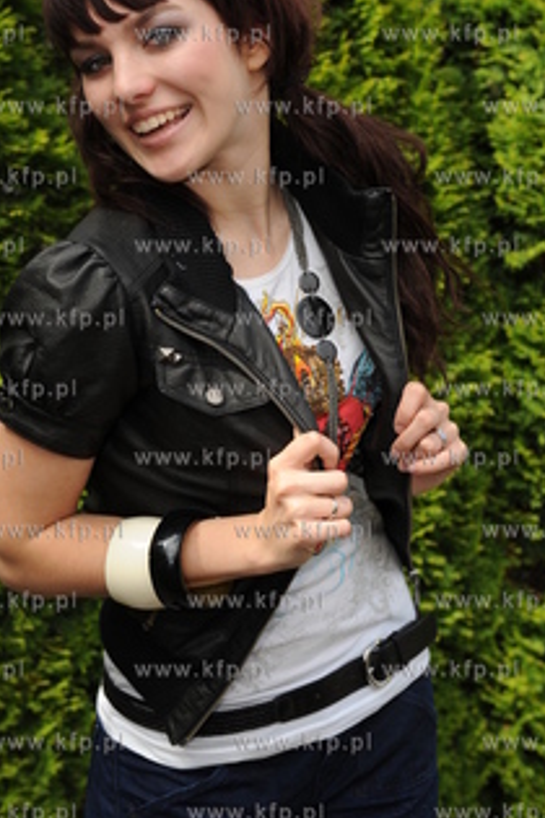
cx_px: 221
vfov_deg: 28.4
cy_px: 314
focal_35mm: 71
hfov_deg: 19.2
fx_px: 1612
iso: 400
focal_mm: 56
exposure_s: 1/640
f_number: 5.6
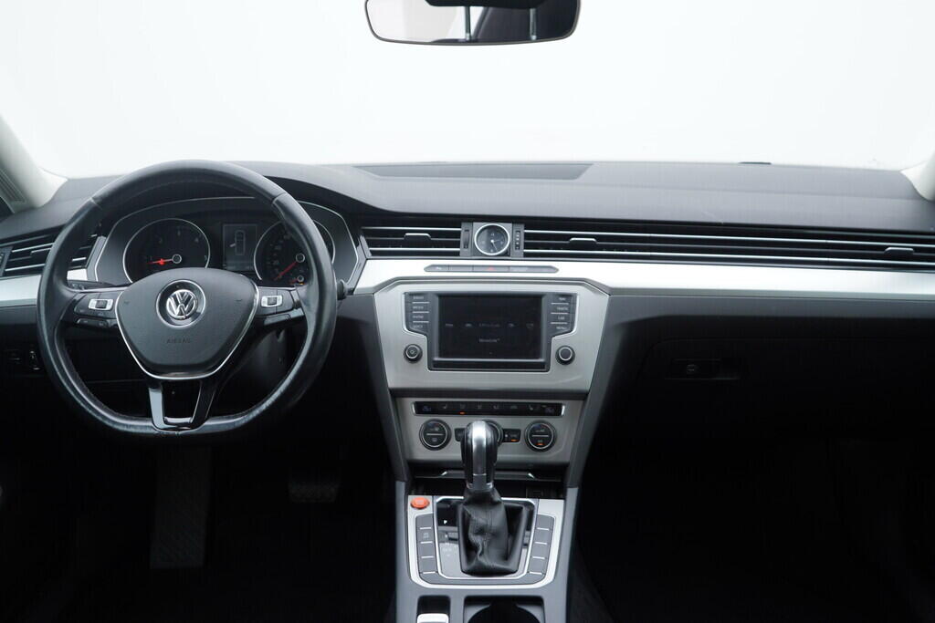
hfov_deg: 53.1
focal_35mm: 36
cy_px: 312
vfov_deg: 36.9
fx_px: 935
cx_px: 468
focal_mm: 24
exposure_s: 1/40
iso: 125
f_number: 3.2
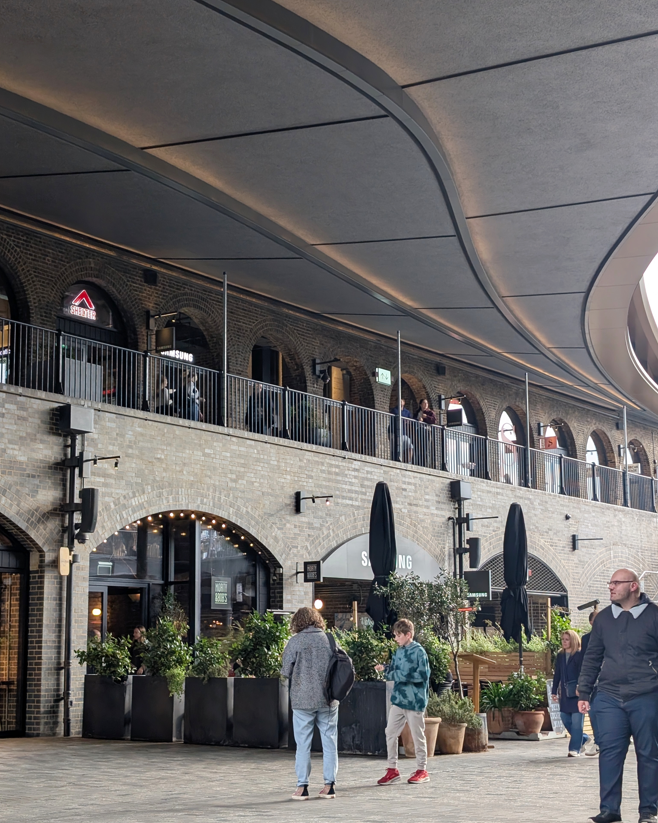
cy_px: 417
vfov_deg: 36.7
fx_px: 1242
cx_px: 329
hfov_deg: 29.7
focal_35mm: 51
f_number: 1.68
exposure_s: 1/470
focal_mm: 6.9
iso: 119
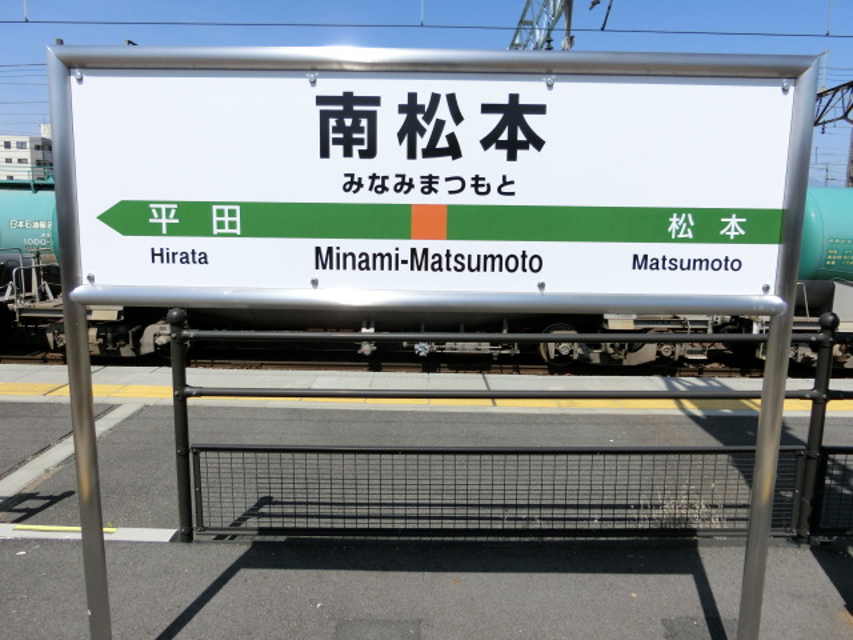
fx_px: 616
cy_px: 320
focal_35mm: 25
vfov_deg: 54.9
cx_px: 426
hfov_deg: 69.4
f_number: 7
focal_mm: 4.5
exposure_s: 1/320
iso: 80
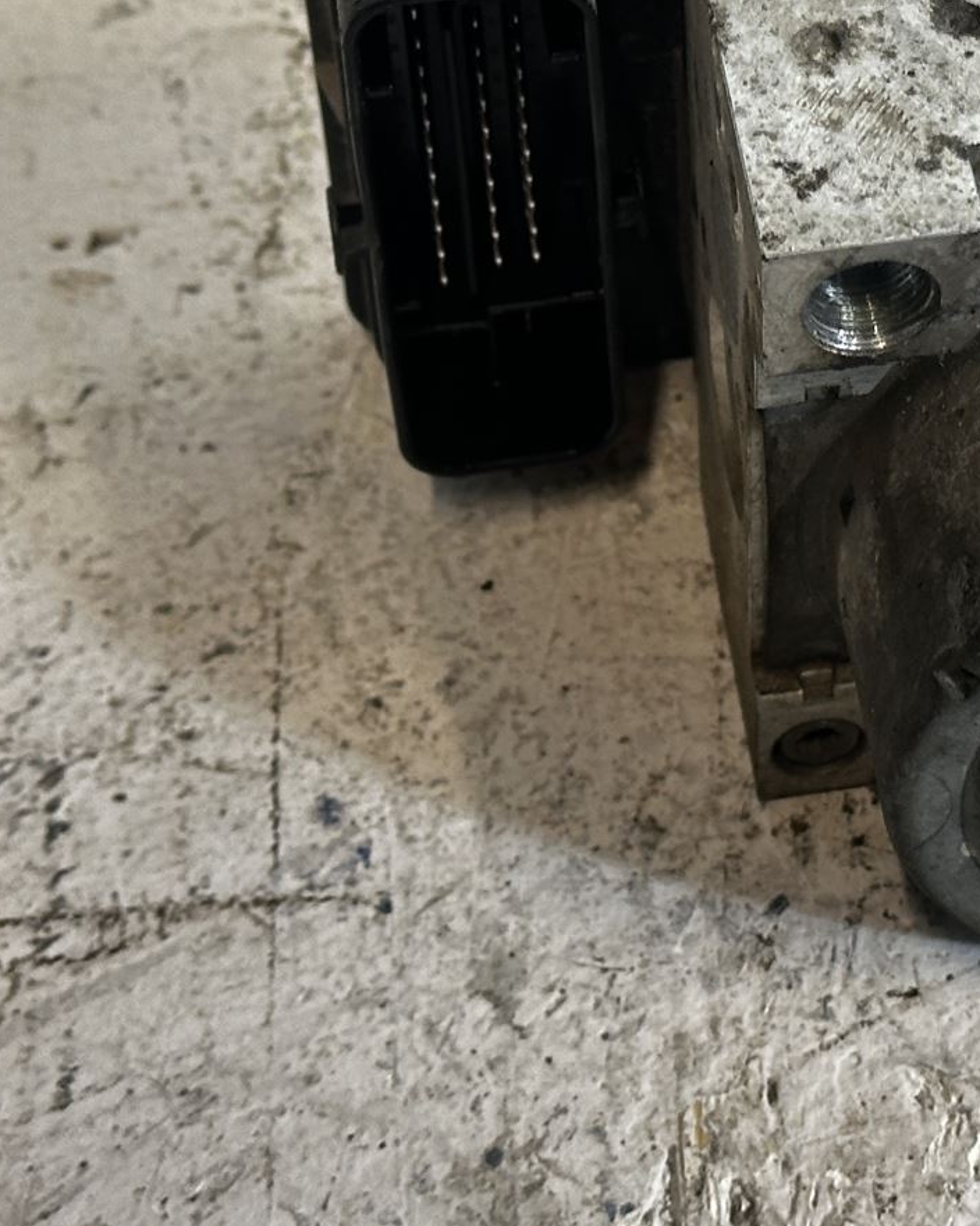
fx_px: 3952
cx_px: 1009
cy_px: 266
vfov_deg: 17.5
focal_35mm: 109
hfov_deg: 13.9
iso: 200
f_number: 1.78
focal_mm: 6.86
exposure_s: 1/50
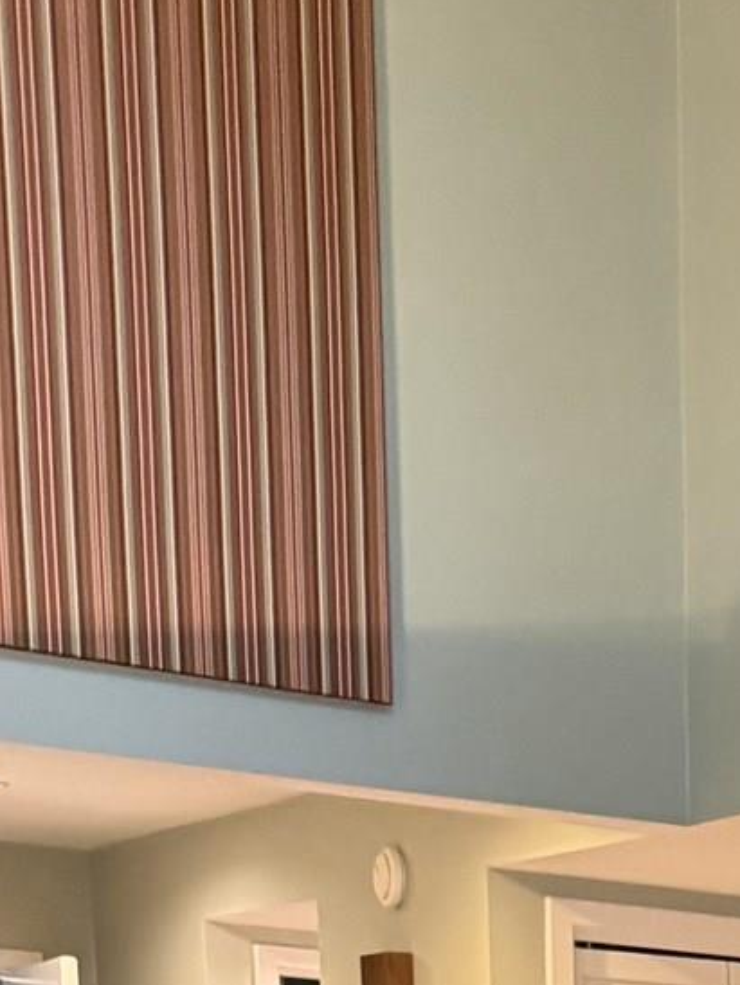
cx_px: 1340
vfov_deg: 15.5
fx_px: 2875
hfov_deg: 13.2
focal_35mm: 101
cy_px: 1977
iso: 400
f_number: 1.78
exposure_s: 1/60
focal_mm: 6.76
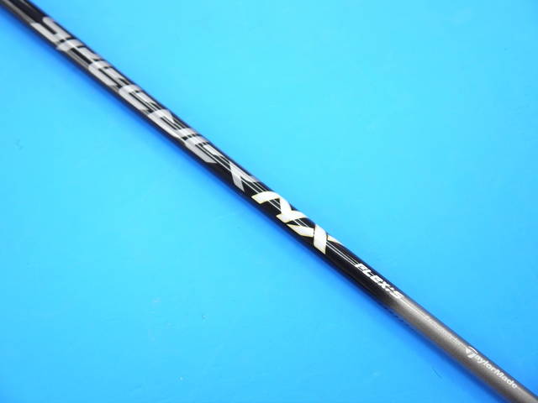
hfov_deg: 41.2
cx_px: 269
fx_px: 715
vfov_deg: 31.5
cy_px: 202
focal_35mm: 46
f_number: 4.4
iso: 320
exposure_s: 1/60
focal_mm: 23
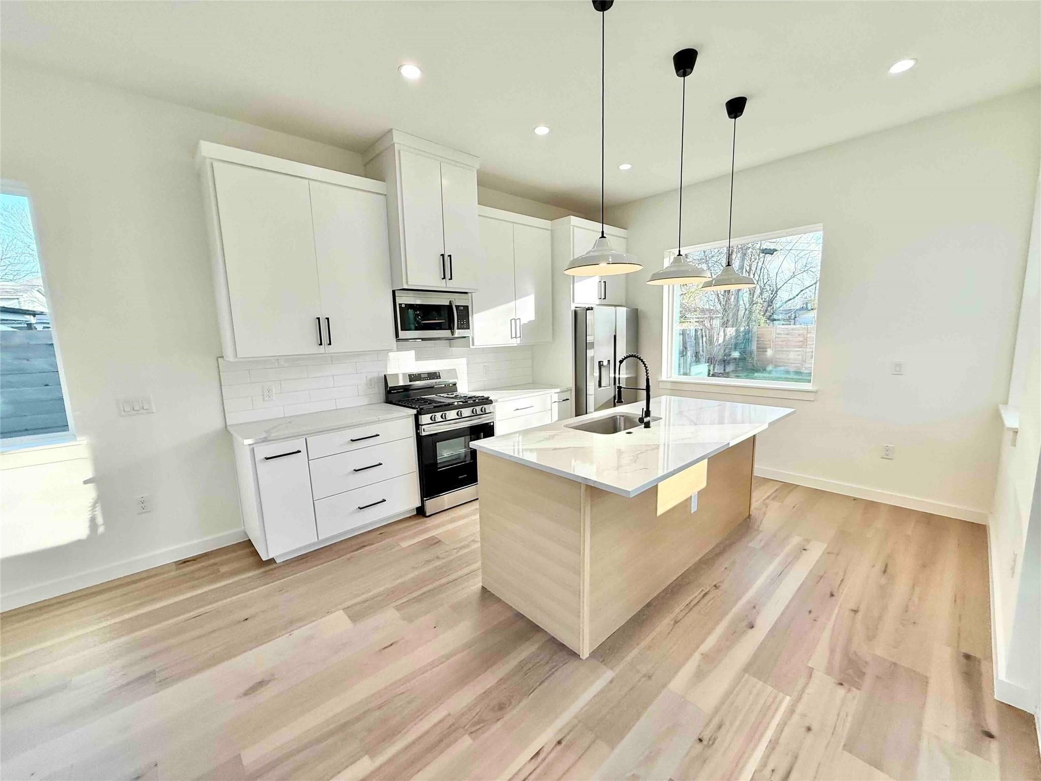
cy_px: 390
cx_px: 520
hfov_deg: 102.1
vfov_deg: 85.7
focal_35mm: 14
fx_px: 421
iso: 64
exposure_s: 1/237
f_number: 2.2
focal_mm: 2.22
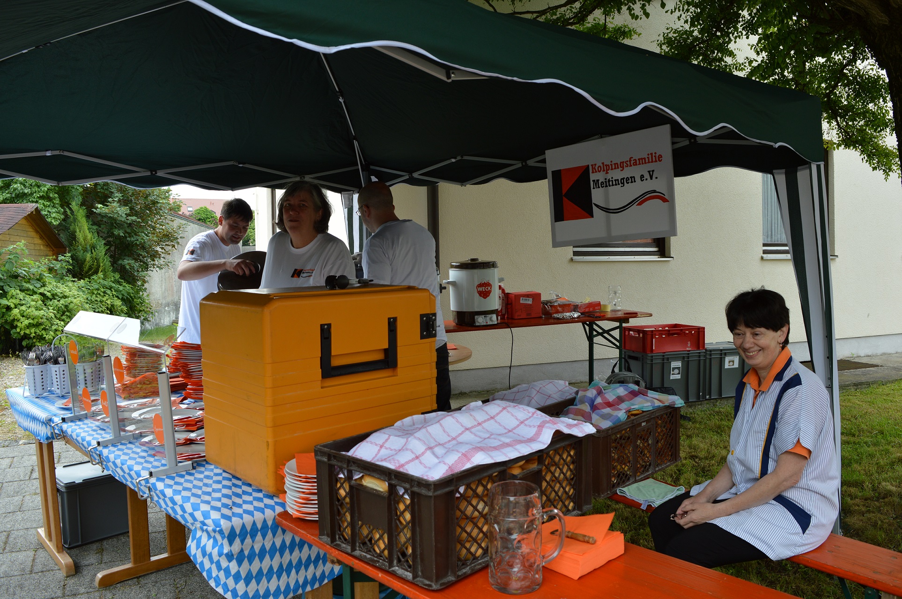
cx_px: 451
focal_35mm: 27
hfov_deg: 67.4
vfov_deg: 47.8
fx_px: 676
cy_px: 300
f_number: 5.6
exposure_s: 1/80
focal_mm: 18
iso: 100
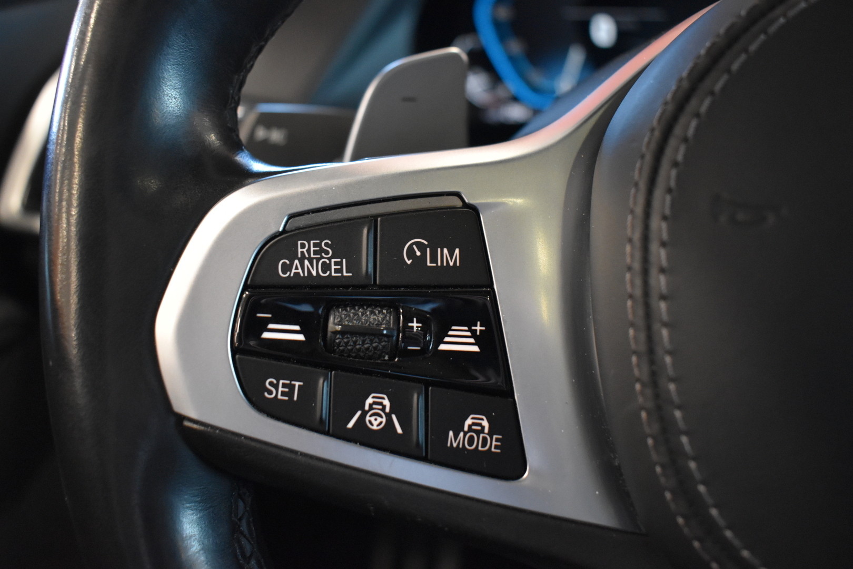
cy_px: 284
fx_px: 817
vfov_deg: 38.4
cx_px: 426
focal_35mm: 34
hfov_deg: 55.1
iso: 3200
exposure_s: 1/90
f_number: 3.8
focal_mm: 23
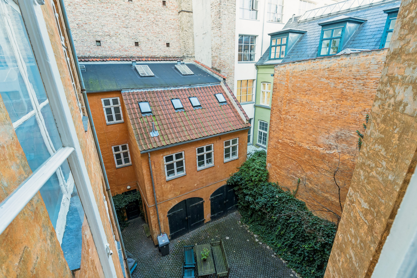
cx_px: 208
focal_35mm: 17
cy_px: 139
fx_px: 196
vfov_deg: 70.6
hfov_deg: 93.4
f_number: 7.1
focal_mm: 11.3
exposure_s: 1/40
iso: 400
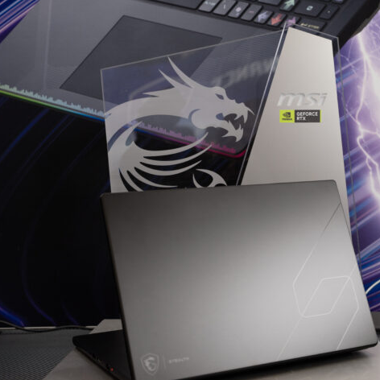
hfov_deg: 25.2
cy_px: 221
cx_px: 268
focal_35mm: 68
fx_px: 845
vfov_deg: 25.3
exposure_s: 1/125
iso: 500
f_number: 4
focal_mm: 42
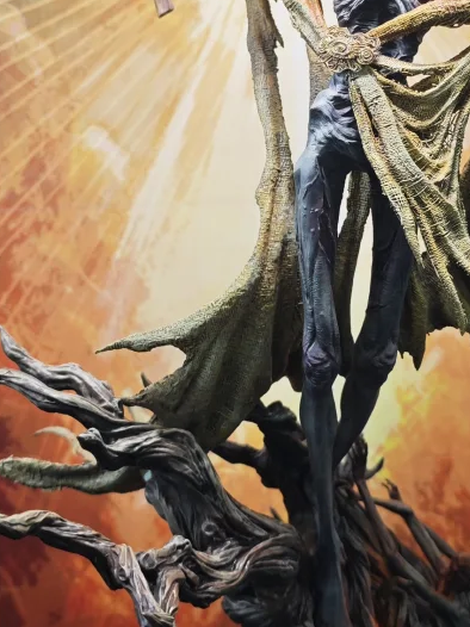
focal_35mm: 63
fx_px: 1141
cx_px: 268
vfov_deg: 30.4
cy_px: 180
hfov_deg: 23.2
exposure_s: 1/66.4
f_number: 2
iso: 160
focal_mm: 8.72
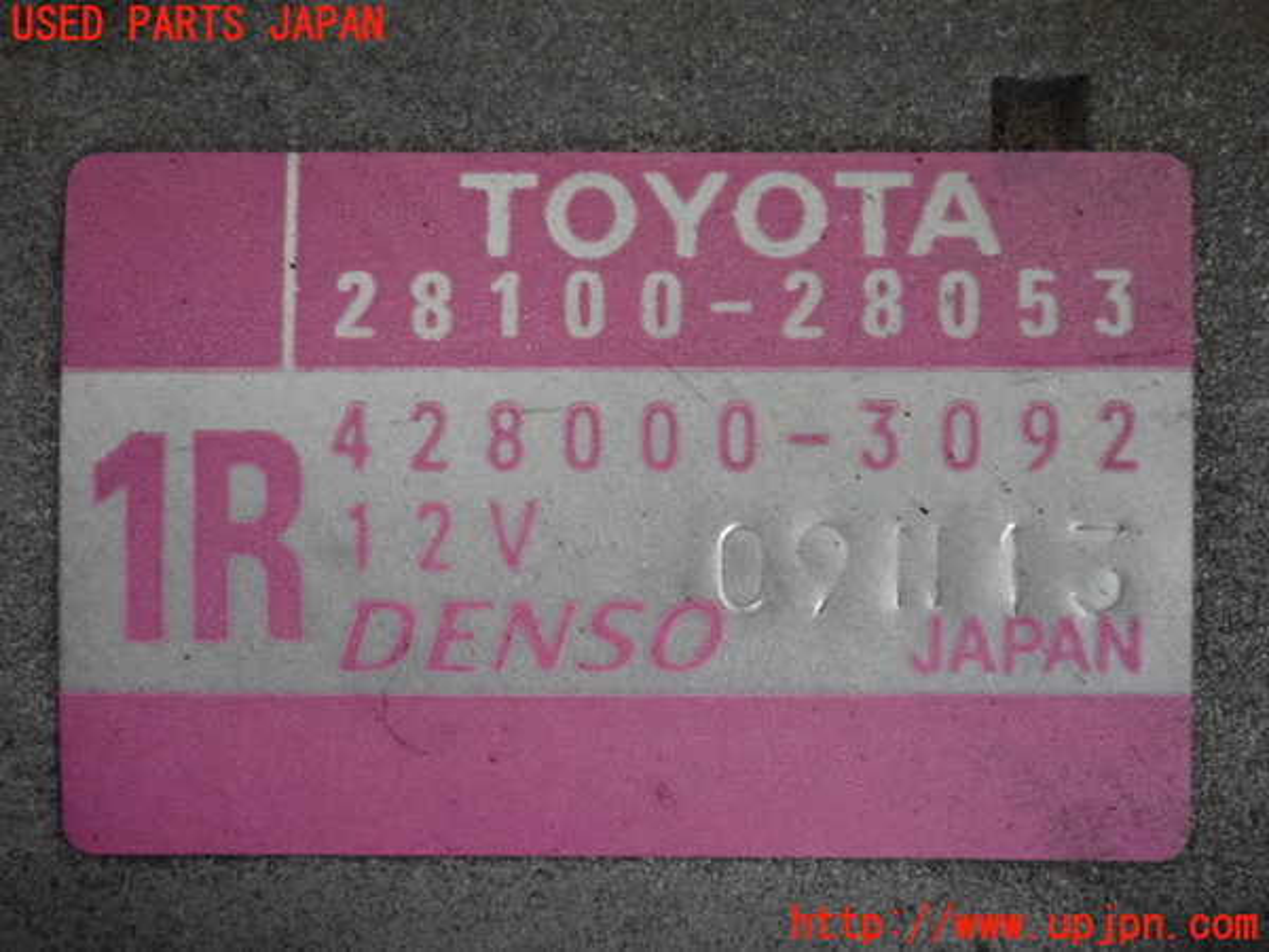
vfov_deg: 14.8
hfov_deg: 19.6
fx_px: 3666
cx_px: 634
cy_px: 476
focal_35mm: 100
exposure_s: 1/125
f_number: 4.9
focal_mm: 18
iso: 2500
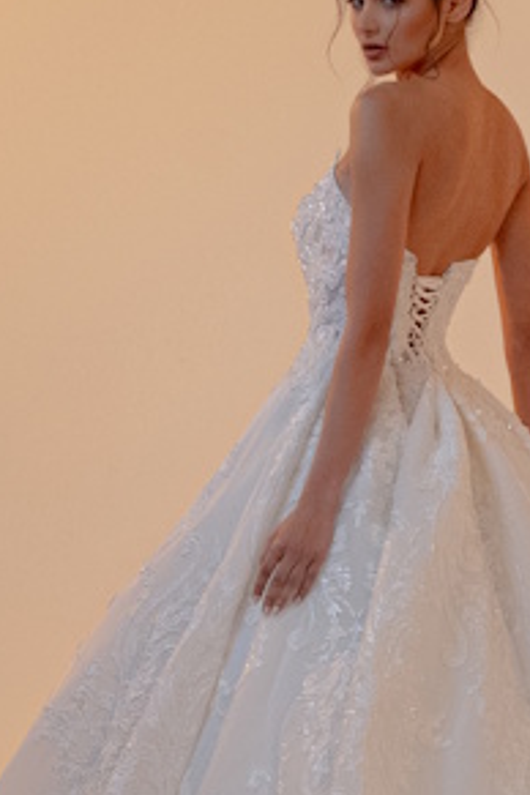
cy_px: 598
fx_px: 3688
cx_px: 623
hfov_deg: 8.1
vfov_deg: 12.3
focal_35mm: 167
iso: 1000
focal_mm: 24
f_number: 8
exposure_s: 1/160
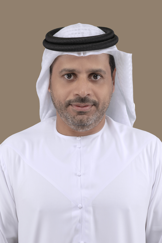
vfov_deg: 28.8
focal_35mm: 70
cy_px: 122
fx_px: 472
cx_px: 81
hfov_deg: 19.5
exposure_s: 1/160
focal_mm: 70
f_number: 5.6
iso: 320
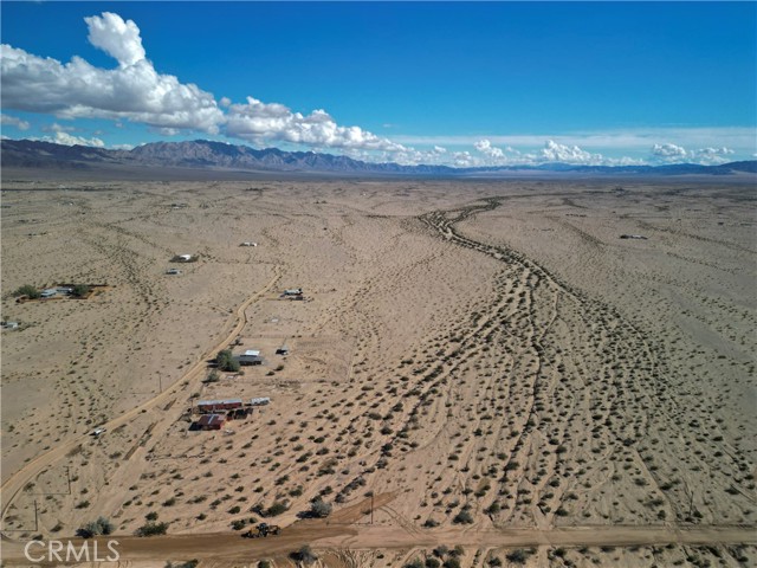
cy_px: 284
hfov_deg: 71.6
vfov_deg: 56.8
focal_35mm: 24
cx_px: 378
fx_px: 525
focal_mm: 6.72
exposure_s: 1/500
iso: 100
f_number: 1.7
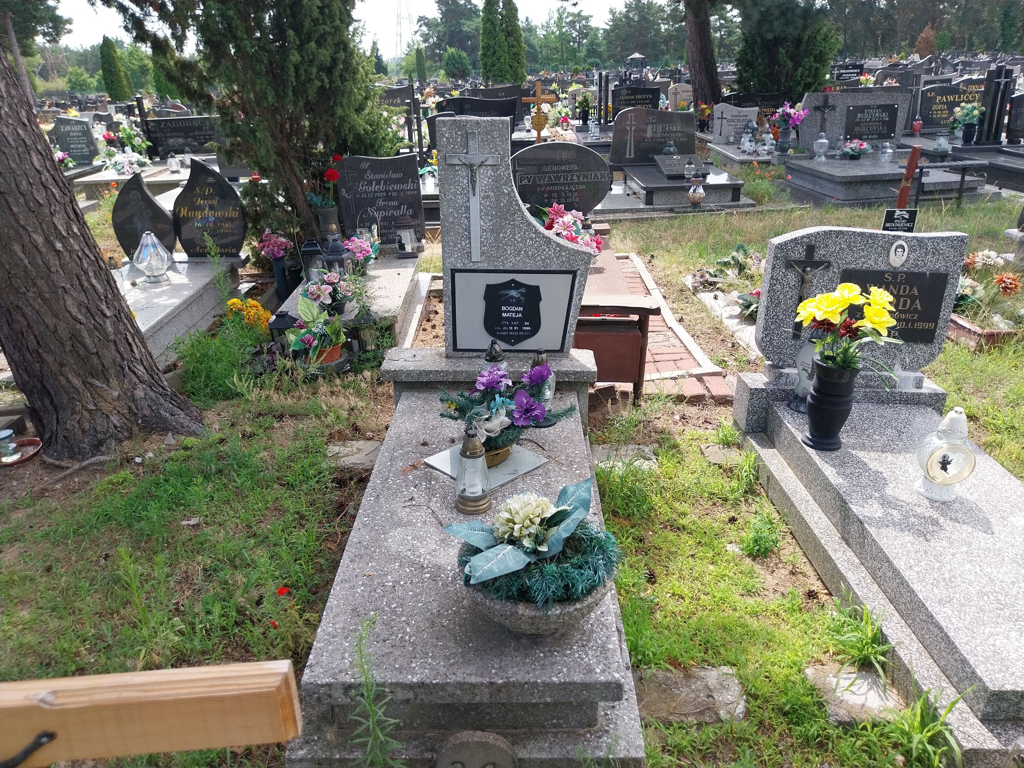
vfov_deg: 53.1
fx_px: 769
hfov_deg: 67.3
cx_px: 512
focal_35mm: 26
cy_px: 384
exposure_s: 1/294
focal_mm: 4
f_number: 1.8
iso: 25
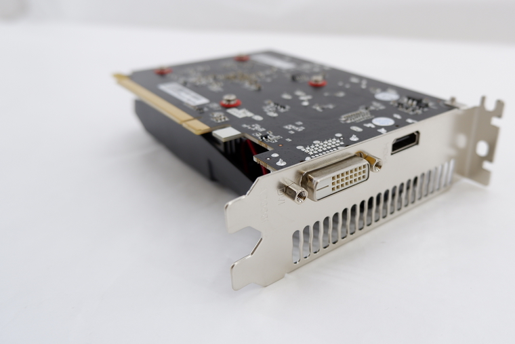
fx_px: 444
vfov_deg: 42.3
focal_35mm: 31
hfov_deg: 59.3
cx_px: 329
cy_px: 164
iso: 200
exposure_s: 1/100
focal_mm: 15
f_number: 3.5
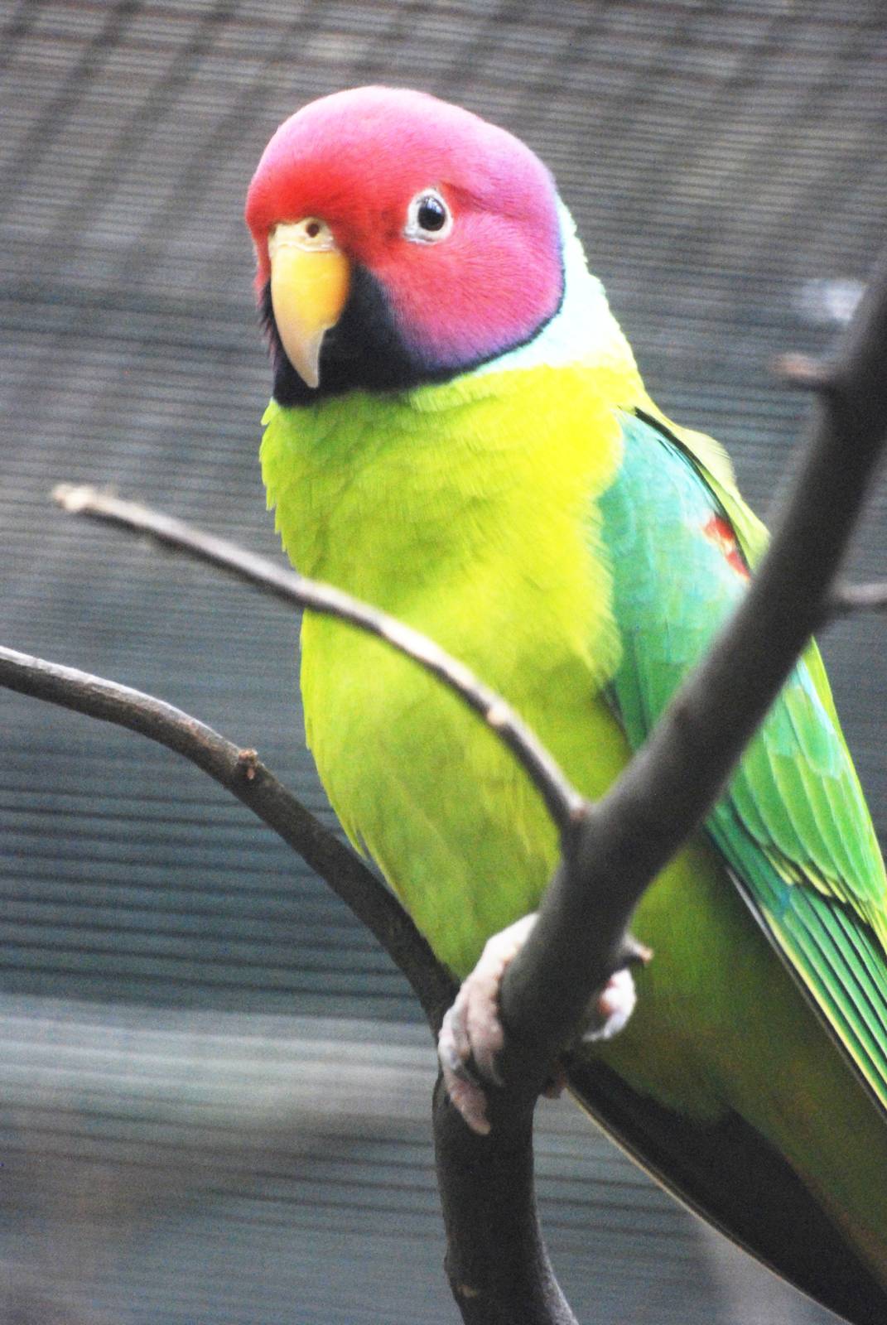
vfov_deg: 5.1
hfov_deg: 3.4
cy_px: 662
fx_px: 14925
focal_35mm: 405
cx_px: 444
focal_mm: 270
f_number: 5.6
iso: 1600
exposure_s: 1/160
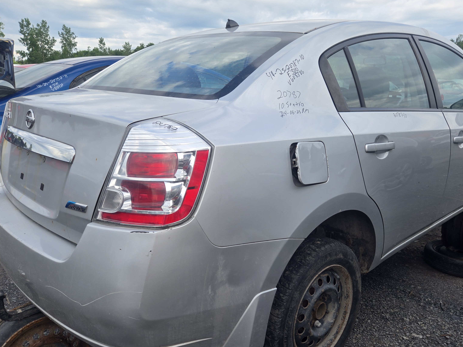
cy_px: 184
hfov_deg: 59.8
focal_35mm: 30
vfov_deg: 46.8
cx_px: 262
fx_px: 401
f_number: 1.8
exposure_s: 1/603
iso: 25
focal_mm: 5.4
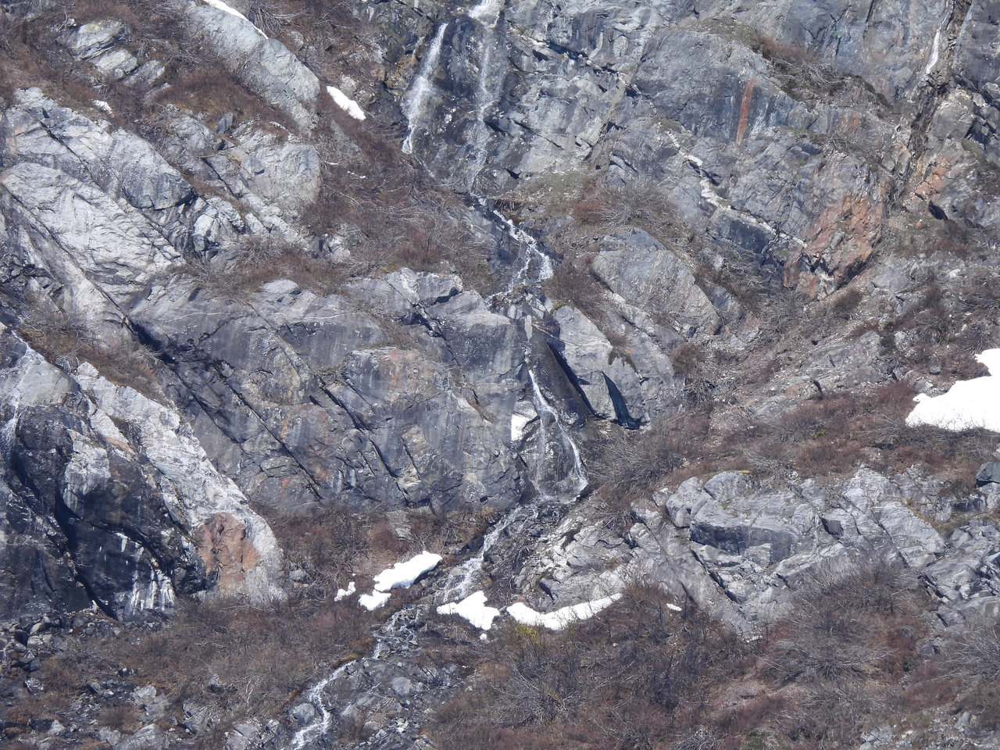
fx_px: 24555
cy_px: 375
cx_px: 500
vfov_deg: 1.7
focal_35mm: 850
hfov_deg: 2.3
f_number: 5.6
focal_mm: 152
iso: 125
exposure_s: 1/500
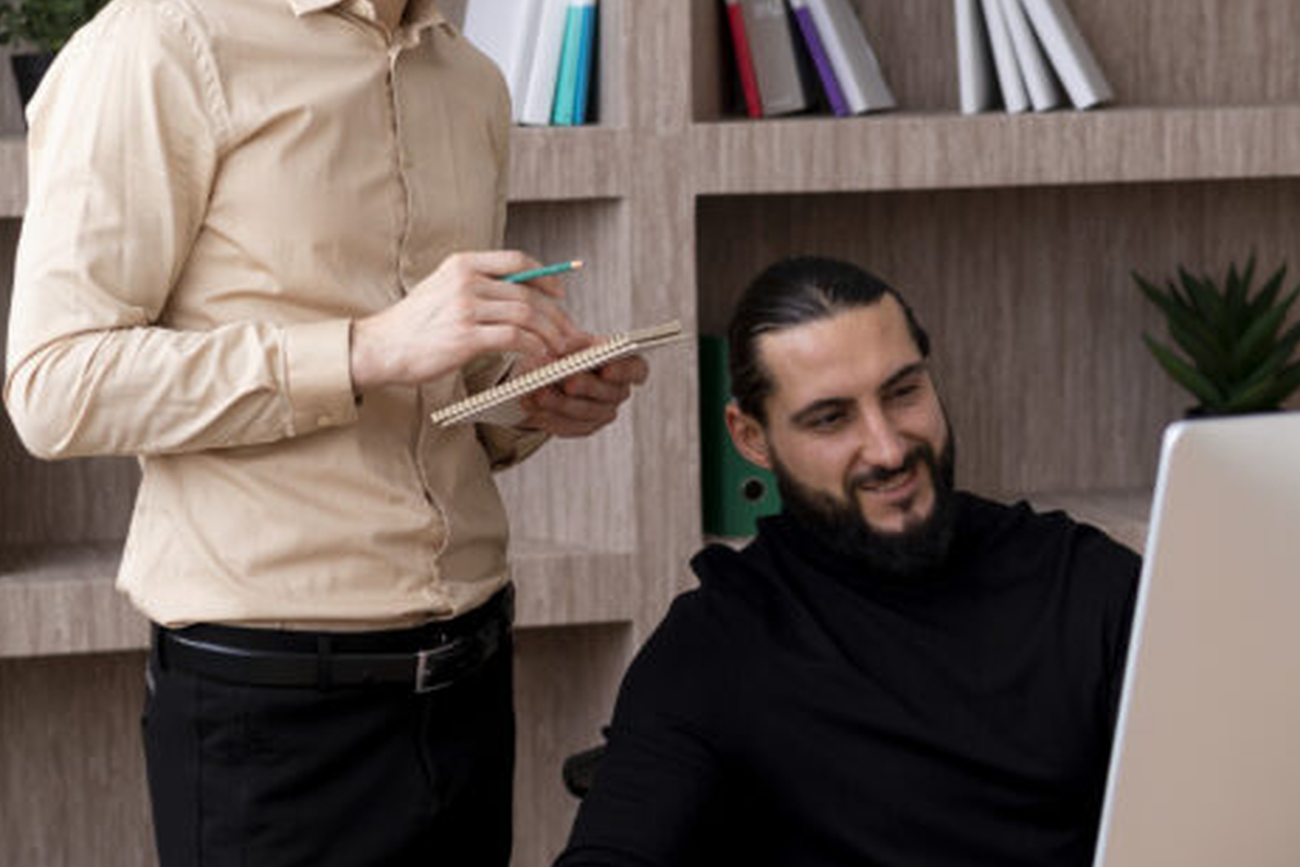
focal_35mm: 122
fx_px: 4405
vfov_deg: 11.2
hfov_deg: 16.7
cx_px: 881
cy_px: 435
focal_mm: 55
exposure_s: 1/250
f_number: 2.8
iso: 125
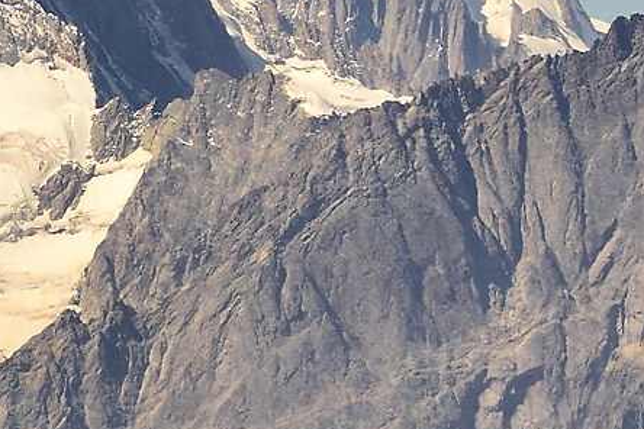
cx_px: -954
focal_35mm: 972
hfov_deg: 2.1
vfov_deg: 1.4
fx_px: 17387
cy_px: -129
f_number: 8
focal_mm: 120
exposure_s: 1/1000
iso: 250
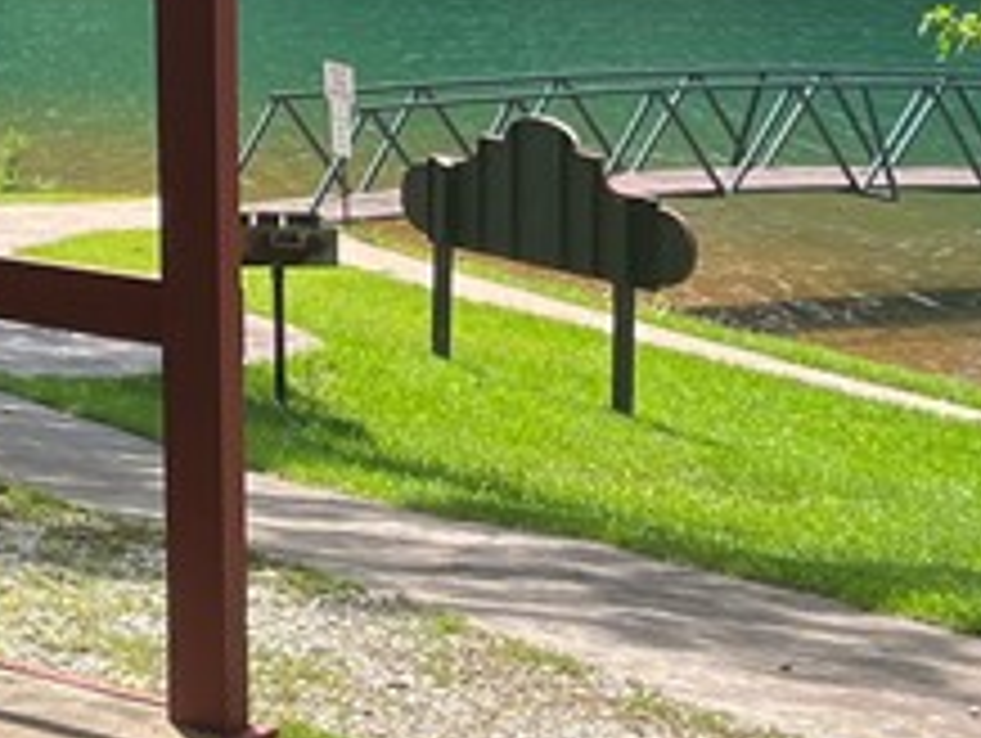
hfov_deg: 14.8
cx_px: -572
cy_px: -356
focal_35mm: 122
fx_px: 3461
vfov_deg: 11.7
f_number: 1.6
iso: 50
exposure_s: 1/1309
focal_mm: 5.1
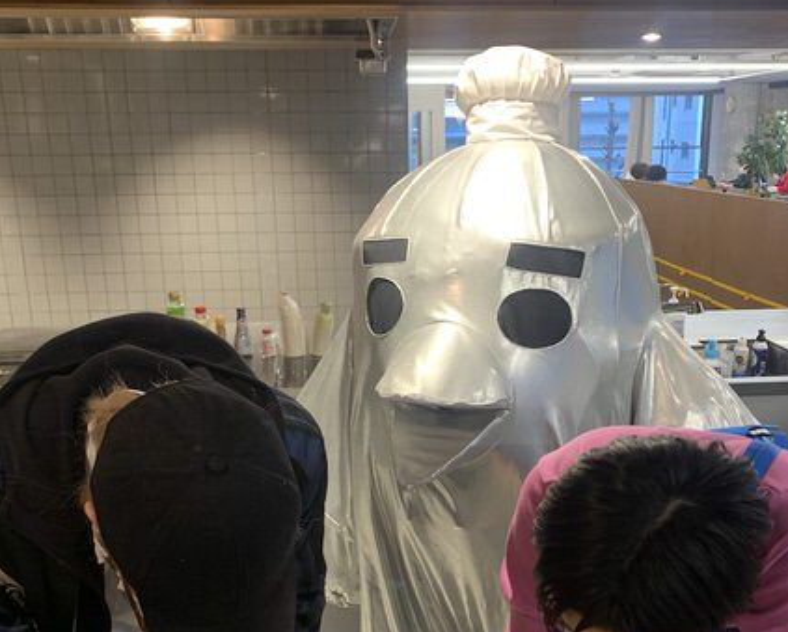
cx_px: 423
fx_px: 910
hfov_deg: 46.8
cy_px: 418
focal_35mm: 39
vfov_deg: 37.9
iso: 125
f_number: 1.8
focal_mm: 4.25
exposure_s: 1/50
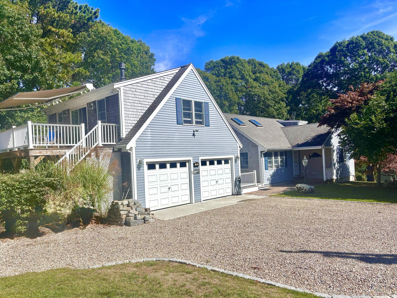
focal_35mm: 27
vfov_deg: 51.3
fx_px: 310
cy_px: 154
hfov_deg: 65.3
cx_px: 191
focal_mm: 5.96
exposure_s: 1/5618
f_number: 1.6
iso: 50
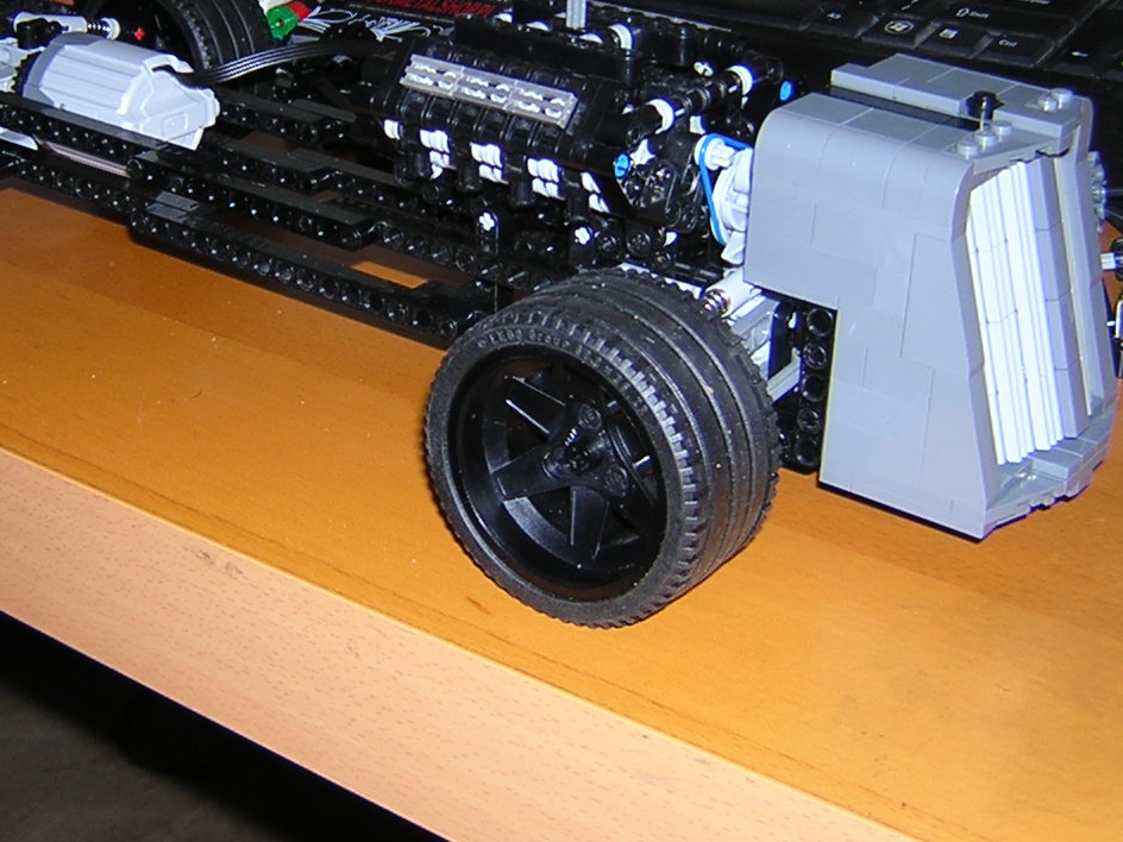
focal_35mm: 61
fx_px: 1979
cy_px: 188
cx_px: 410
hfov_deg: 31.5
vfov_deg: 23.7
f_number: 2.6
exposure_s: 1/60.1
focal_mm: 4.7
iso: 100
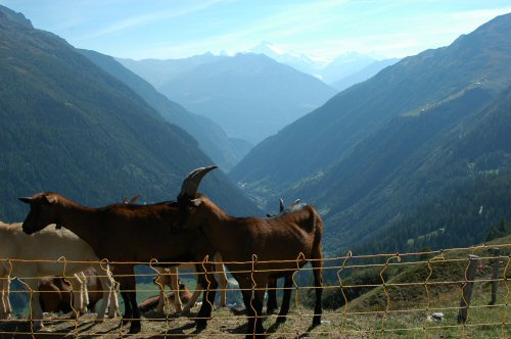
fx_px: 595
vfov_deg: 31.8
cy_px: 170
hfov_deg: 46.5
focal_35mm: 42
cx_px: 256
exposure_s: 1/500
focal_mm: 28
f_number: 8
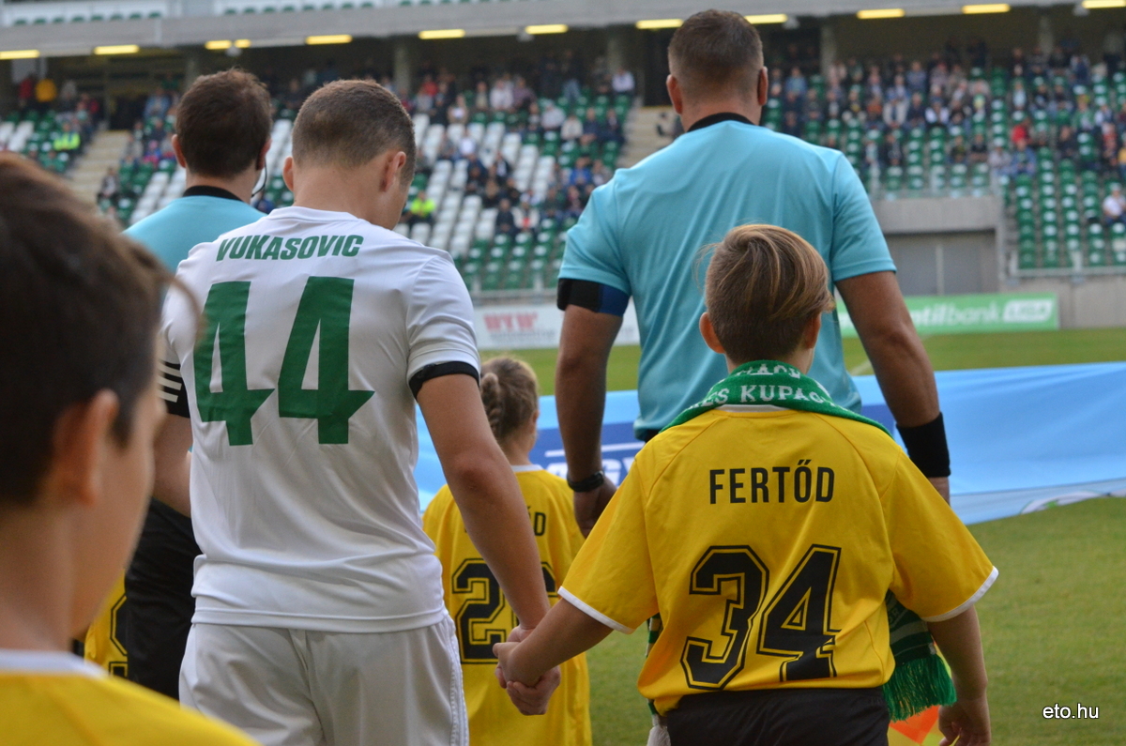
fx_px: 3278
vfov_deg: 13.0
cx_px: 563
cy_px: 373
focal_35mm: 105
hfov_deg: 19.5
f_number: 6.3
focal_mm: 70
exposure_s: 1/640
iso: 1600
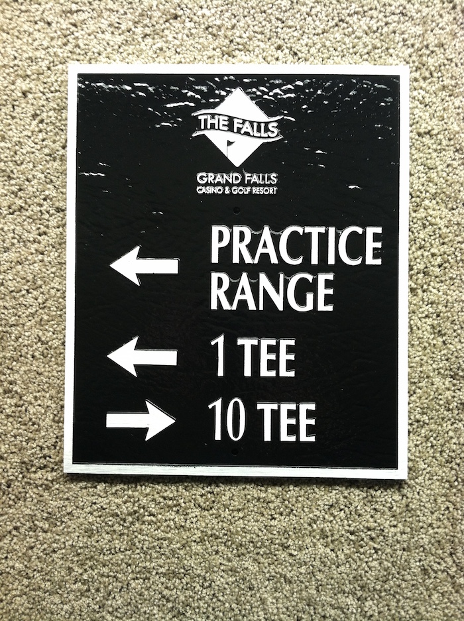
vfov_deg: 52.7
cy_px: 310
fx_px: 627
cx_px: 232
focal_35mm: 35
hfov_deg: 40.6
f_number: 2.8
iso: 80
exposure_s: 1/17
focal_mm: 3.85
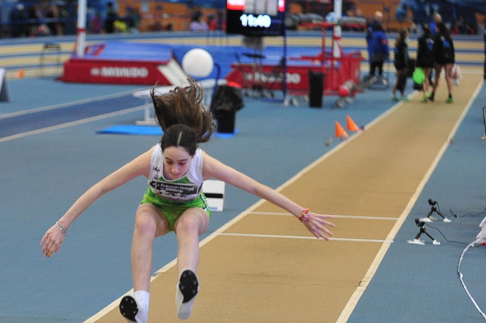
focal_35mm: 176
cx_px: 153
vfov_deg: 7.8
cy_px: 211
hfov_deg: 11.7
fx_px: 2374
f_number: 2.8
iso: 3200
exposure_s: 1/500
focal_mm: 105
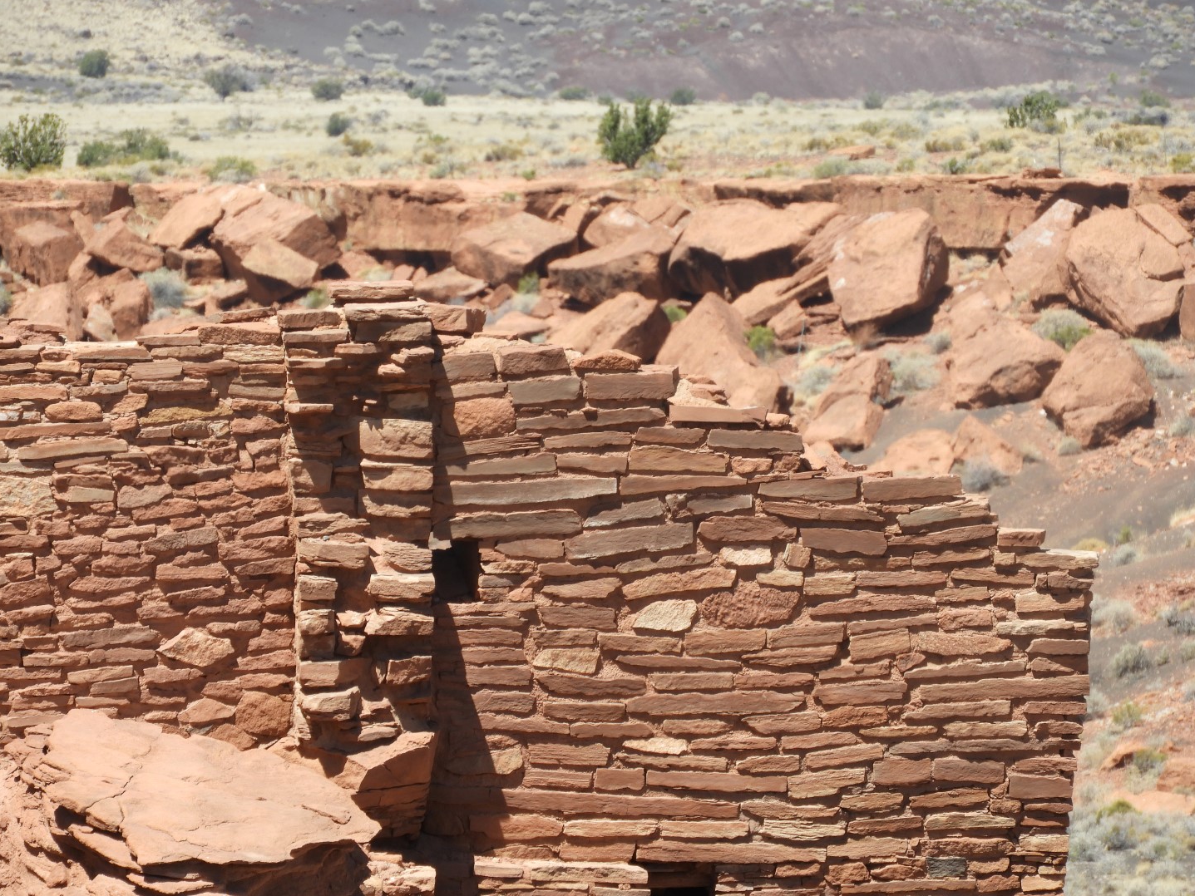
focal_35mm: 451
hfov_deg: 4.4
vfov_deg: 3.3
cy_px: 448
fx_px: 15571
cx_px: 597
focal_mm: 80.6
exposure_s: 1/320
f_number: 5.6
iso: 100
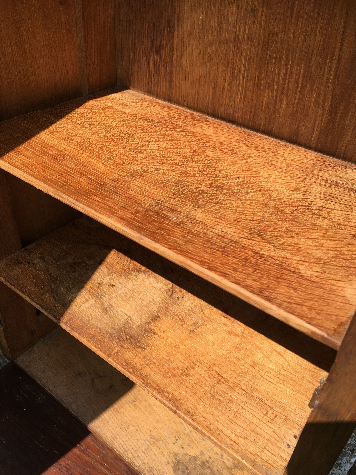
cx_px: 175
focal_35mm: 30
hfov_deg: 46.8
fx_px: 411
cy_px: 245
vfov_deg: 60.0
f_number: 2.2
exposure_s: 1/855
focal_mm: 4.15
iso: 25
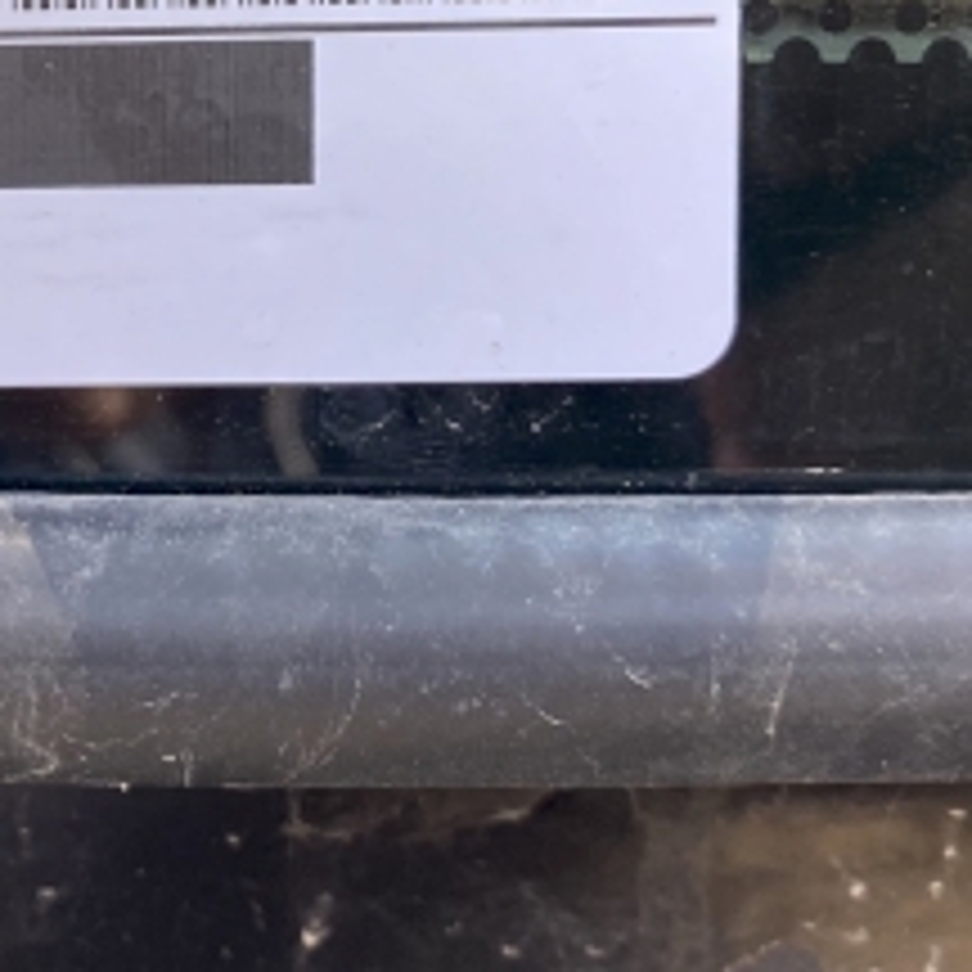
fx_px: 2605
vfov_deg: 20.6
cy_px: 36
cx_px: -144
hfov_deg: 20.0
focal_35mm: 82
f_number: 1.8
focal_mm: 4.25
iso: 32
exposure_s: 1/313
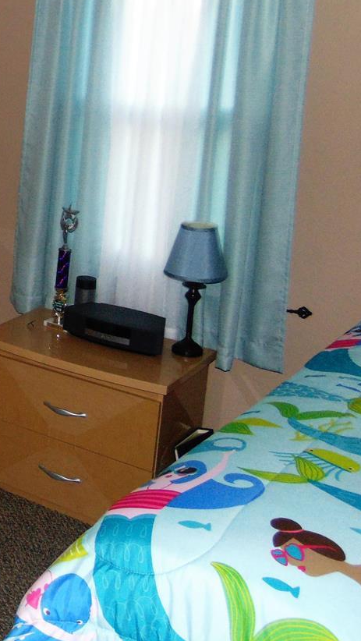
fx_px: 901
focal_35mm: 53
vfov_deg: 38.7
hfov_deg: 19.8
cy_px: 211
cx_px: -174
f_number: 3
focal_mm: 4.5
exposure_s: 1/8
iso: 200
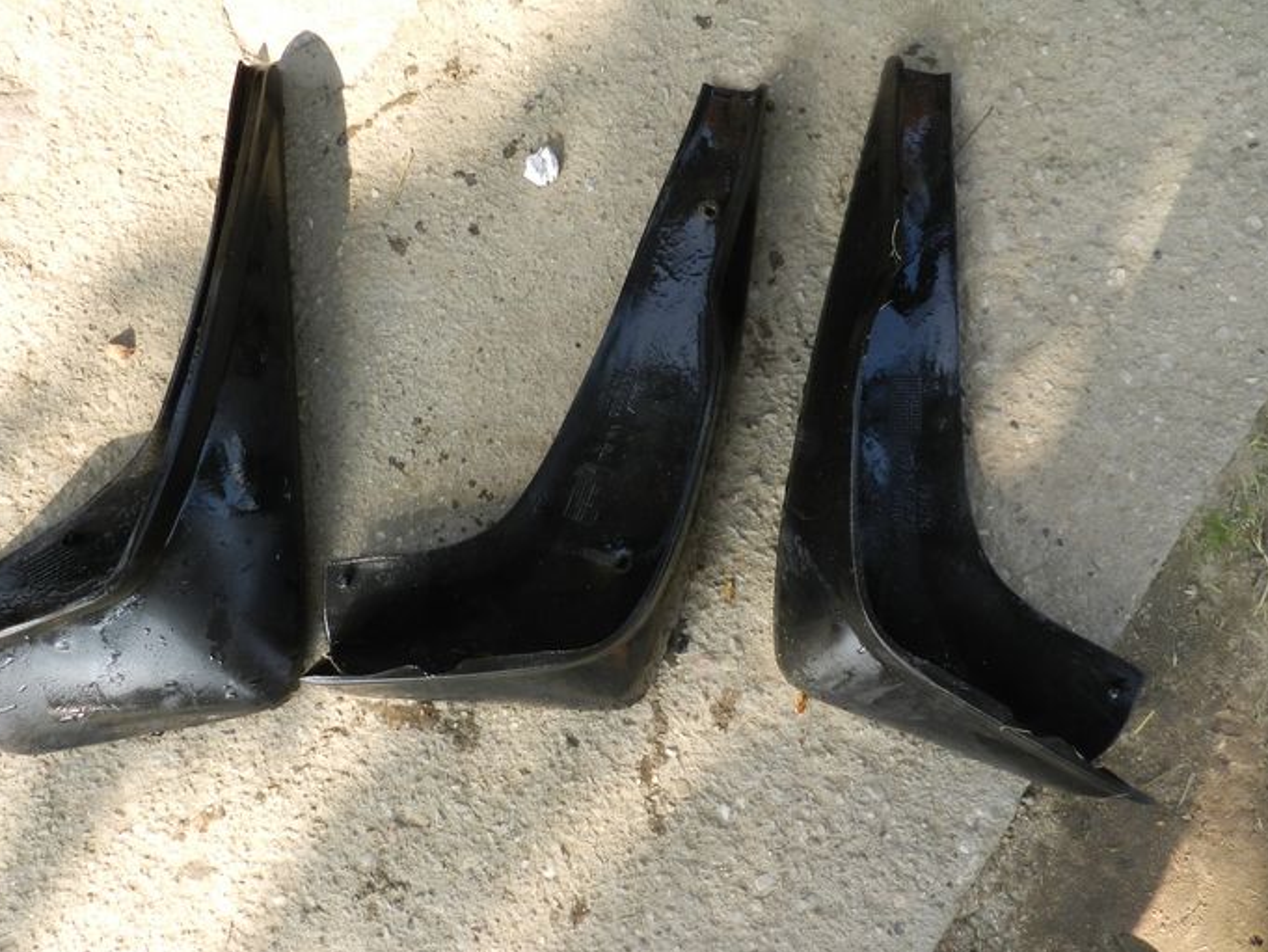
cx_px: 536
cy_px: 438
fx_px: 989
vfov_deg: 51.3
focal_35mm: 27
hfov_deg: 65.0
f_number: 3.4
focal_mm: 4
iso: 160
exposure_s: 1/250
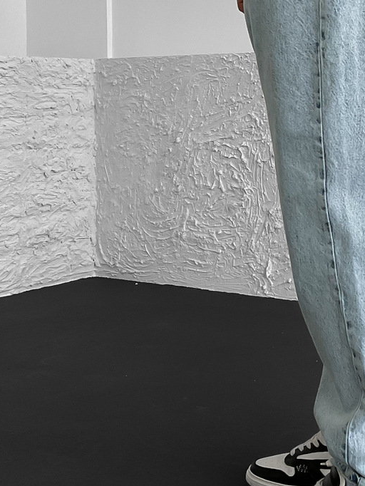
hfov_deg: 21.1
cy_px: 143
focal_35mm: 68
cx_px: 333
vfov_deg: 28.3
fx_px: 955
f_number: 1.8
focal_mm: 3
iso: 64
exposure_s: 1/120
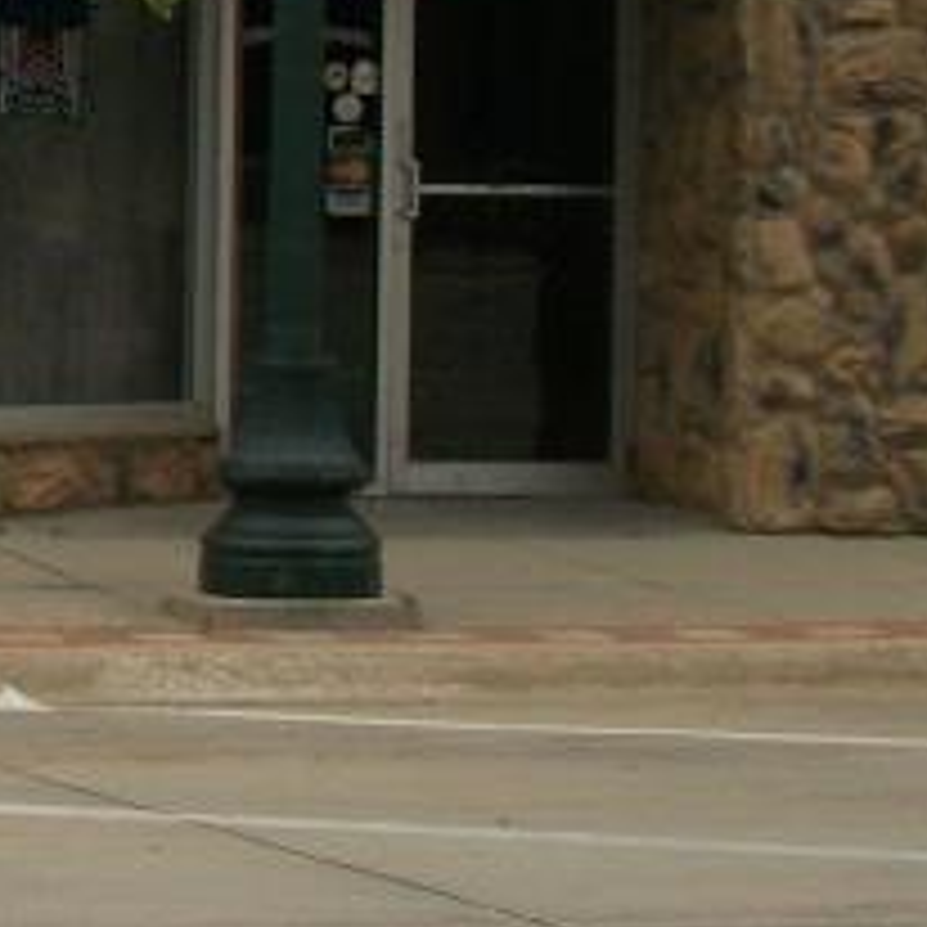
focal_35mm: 176
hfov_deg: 9.2
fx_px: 5332
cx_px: -1053
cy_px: -68
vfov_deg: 9.8
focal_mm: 5.7
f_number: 8.8
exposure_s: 1/160
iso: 80
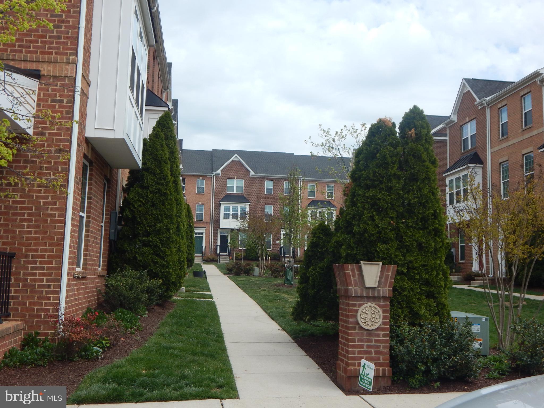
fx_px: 597
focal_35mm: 38
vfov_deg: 37.7
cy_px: 204
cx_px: 272
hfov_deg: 49.0
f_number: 6.9
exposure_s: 1/400
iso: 125
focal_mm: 6.8
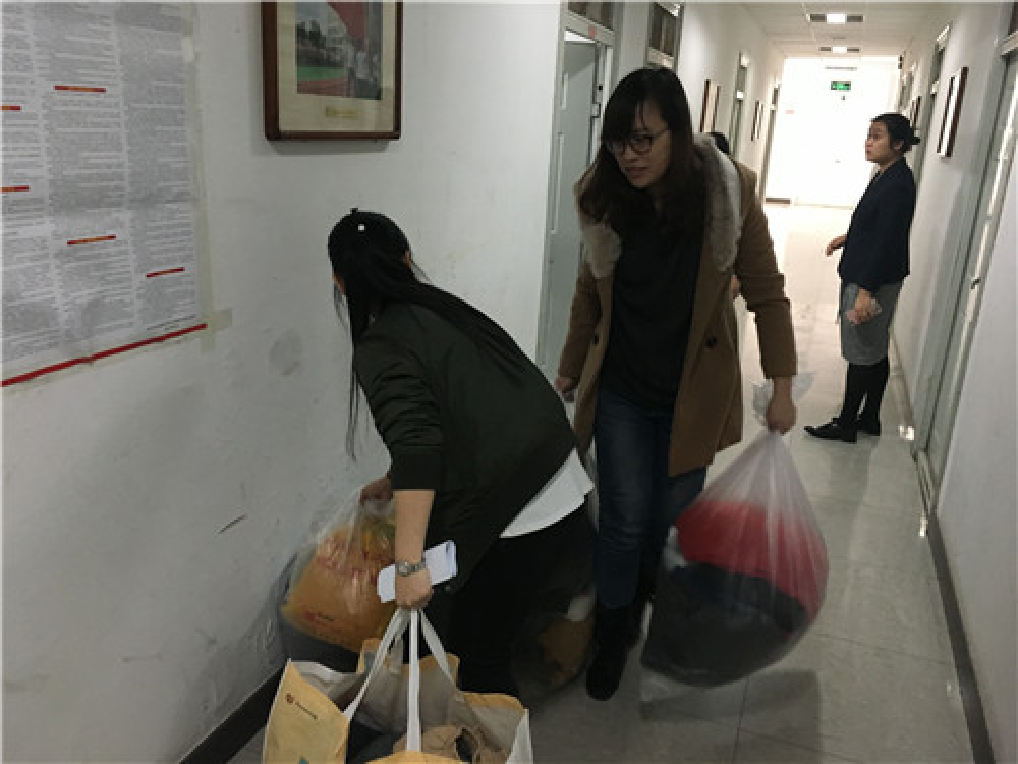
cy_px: 382
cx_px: 509
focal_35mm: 29
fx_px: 853
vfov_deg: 48.2
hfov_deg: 61.7
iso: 200
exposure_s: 1/20
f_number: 2.2
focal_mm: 4.15
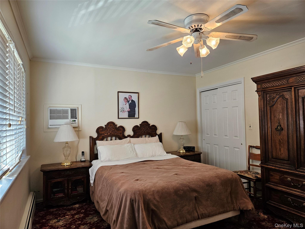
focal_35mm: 23
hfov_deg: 73.9
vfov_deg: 58.9
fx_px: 203
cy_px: 114
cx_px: 152
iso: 125
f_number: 1.8
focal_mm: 5.4
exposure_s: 1/120
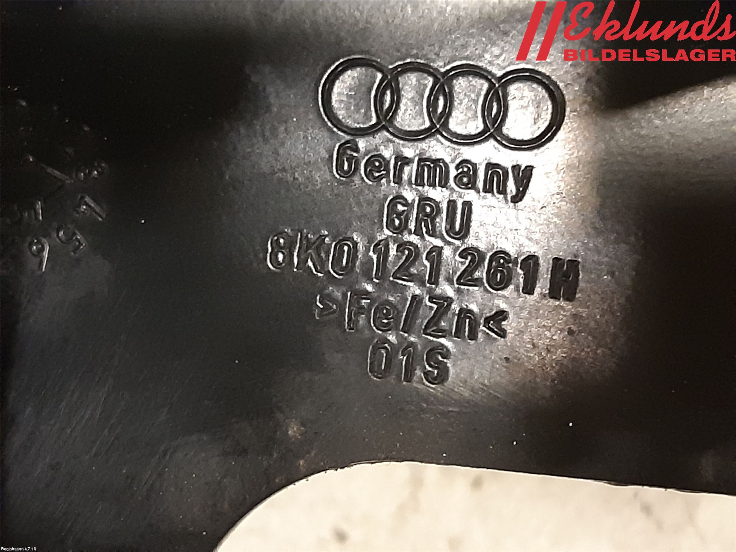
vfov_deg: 53.1
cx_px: 368
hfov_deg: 67.3
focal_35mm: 26
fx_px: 553
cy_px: 276
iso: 500
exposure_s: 1/25
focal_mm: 3.93
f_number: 1.7
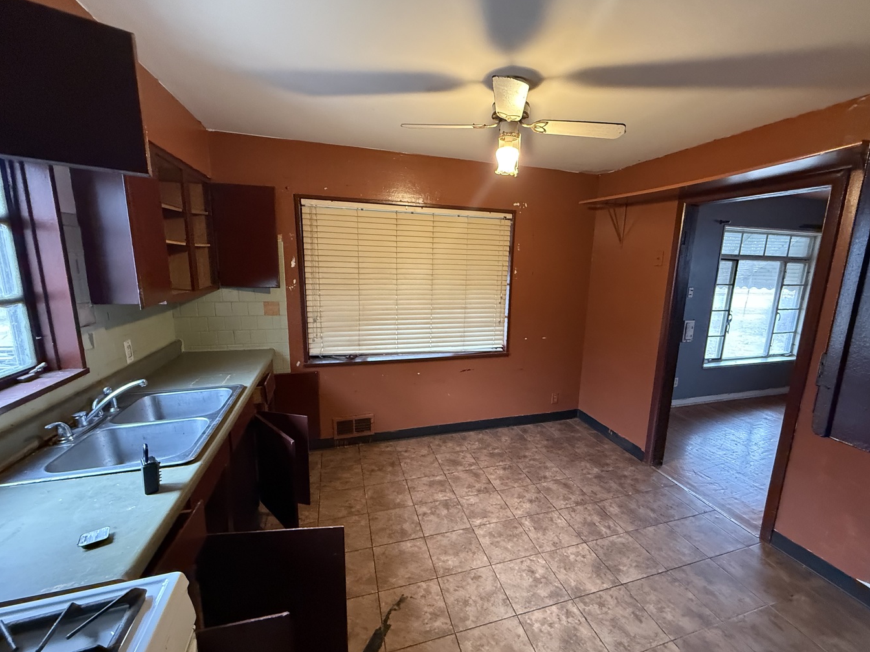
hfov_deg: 98.1
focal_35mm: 15
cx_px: 458
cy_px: 332
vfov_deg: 81.7
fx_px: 377
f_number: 2.2
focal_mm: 2.22
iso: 640
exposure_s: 1/60
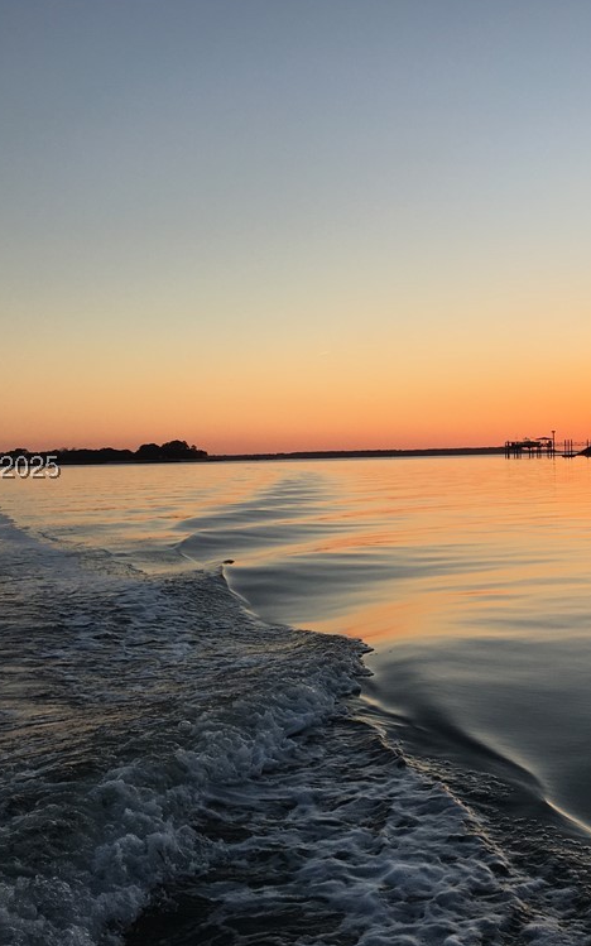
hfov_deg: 29.3
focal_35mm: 42
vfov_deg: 47.2
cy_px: 472
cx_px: 529
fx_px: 1083
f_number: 2.2
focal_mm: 4.15
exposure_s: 1/630
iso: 25
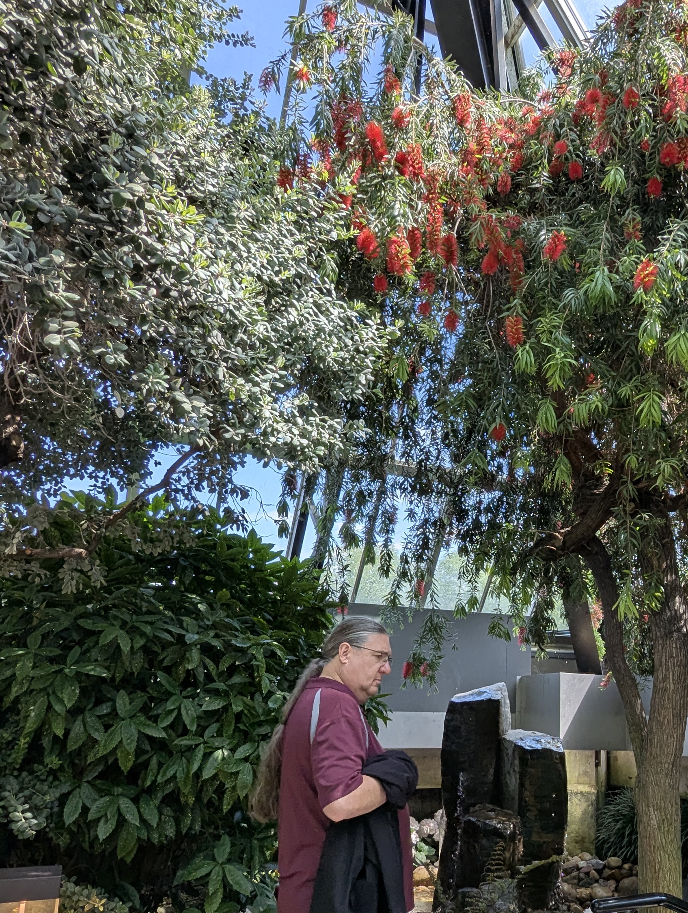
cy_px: 557
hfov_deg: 46.9
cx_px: 498
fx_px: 767
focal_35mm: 29
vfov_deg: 60.9
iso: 46
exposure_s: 1/399
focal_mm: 2.35
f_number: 2.2
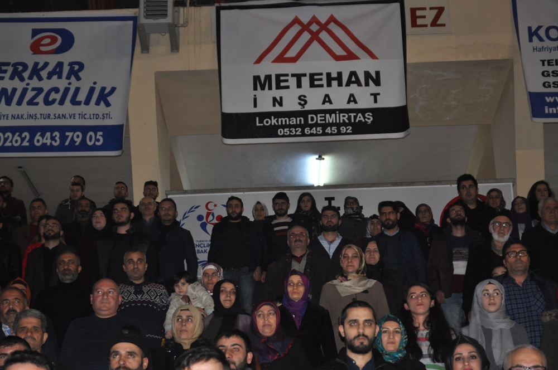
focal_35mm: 82
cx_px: 279
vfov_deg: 16.5
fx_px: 1277
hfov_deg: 24.6
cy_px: 185
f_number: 5.6
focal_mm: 55
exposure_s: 1/60
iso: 800
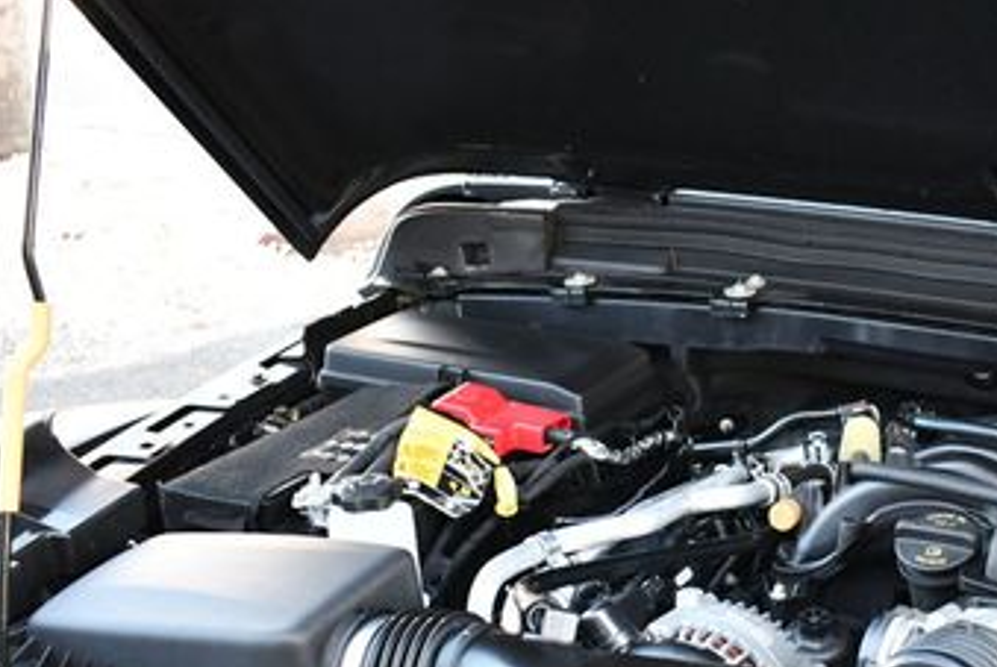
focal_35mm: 68
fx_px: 1886
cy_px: 523
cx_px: 918
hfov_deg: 28.4
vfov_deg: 19.9
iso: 800
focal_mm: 18
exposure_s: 1/200
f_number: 3.5
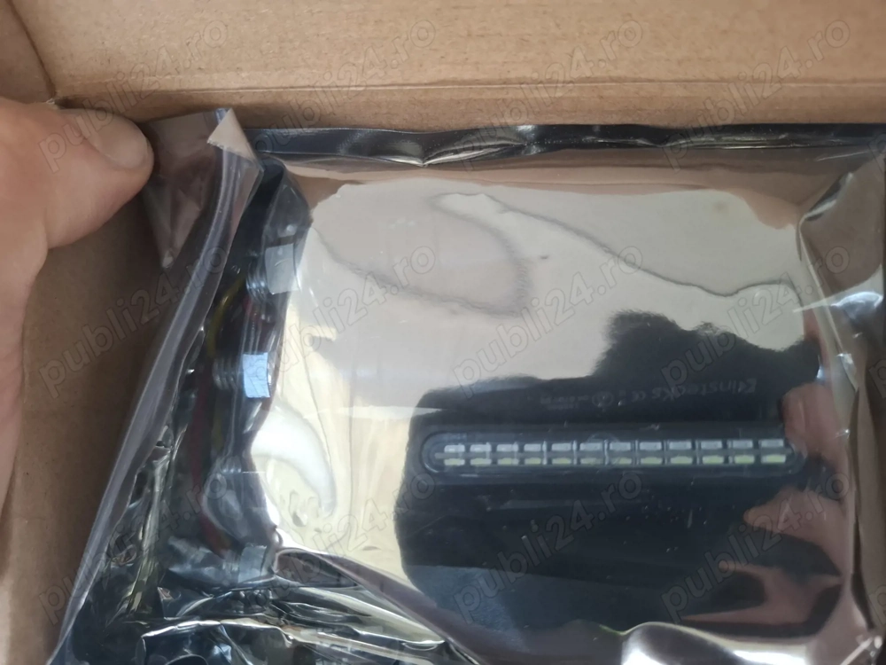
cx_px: 443
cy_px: 332
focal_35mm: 23
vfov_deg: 58.9
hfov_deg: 73.9
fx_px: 589
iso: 320
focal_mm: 5.54
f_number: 1.8
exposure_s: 1/100
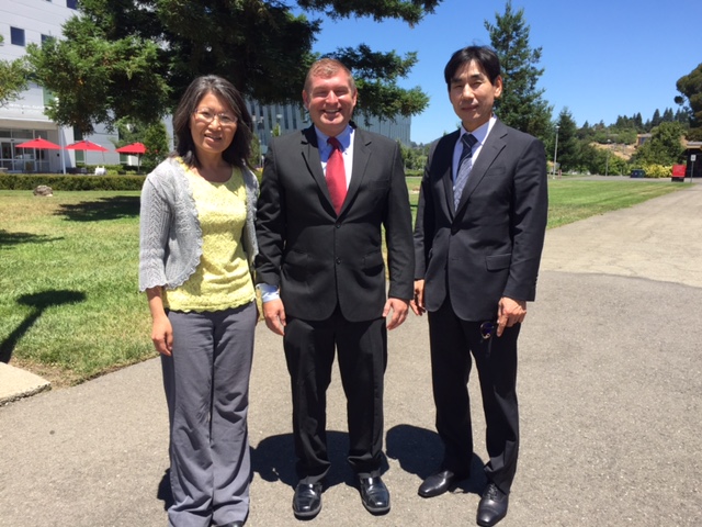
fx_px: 588
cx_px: 351
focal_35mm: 29
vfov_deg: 48.2
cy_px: 264
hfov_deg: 61.7
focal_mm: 4.15
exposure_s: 1/1014
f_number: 2.2
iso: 32
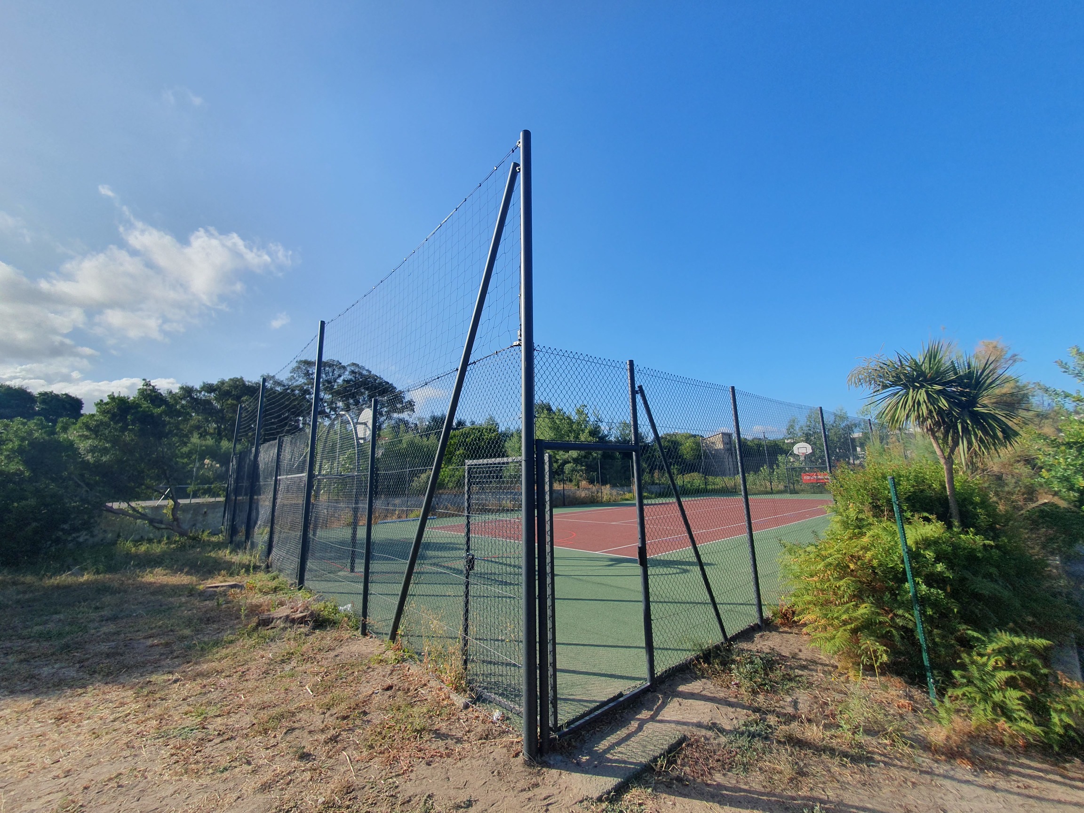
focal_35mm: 13
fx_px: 407
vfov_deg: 89.9
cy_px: 406
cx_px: 542
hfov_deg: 106.2
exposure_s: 1/1044
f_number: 2.2
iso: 50
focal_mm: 1.8
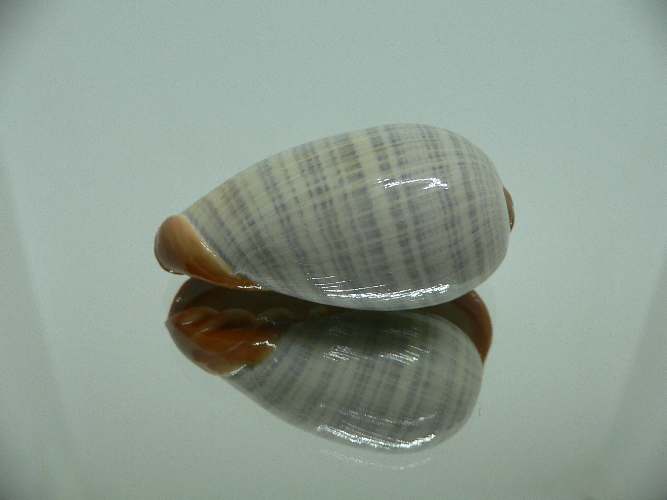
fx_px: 674
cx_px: 334
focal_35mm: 35
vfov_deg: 40.7
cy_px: 250
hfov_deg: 52.6
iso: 150
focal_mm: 4.6
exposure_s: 1/60
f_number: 2.8
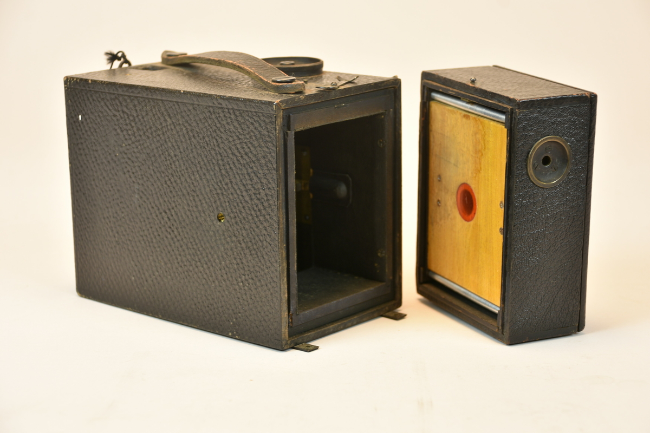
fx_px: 1571
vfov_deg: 15.7
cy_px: 216
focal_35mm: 87
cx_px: 325
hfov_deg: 23.4
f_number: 5
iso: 100
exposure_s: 1/5
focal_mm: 58
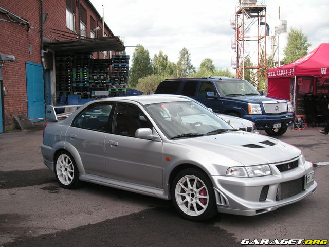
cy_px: 124
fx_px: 447
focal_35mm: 47
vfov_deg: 30.9
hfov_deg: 40.4
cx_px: 164
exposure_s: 1/180
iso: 50
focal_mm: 7.7
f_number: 3.6
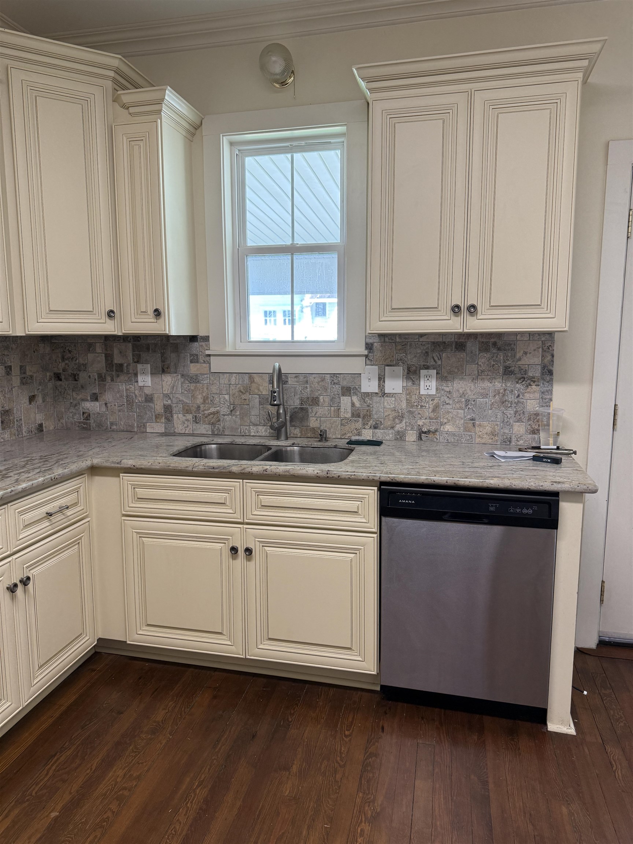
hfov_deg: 56.8
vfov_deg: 71.6
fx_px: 585
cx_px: 316
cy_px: 422
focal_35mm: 24
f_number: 1.78
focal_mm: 6.76
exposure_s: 1/120
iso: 200
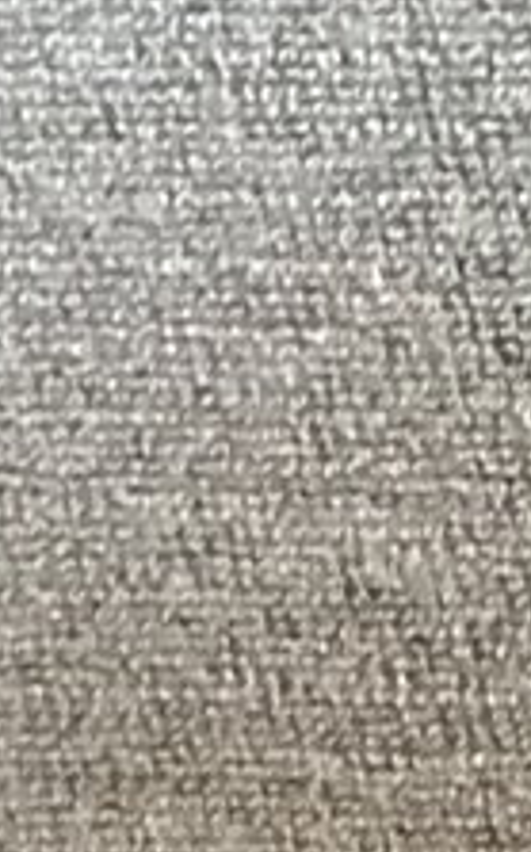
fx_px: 5173
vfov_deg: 9.0
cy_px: 1568
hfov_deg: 4.9
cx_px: 2554
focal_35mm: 223
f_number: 2.4
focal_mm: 3.3
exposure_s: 1/33
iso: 400
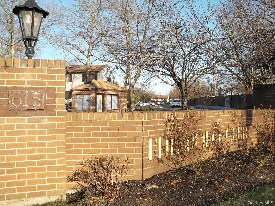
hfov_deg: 55.4
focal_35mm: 33
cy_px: 103
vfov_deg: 42.9
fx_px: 262
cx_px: 138
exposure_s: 1/320
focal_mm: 5.9
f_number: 3.3
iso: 64
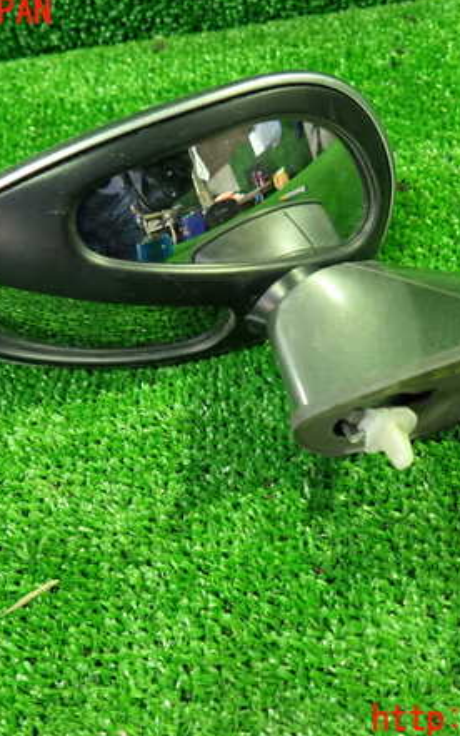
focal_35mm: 36
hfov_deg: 35.3
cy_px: 366
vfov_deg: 54.0
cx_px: 248
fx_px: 723
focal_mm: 4.5
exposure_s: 1/30
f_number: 2
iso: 640
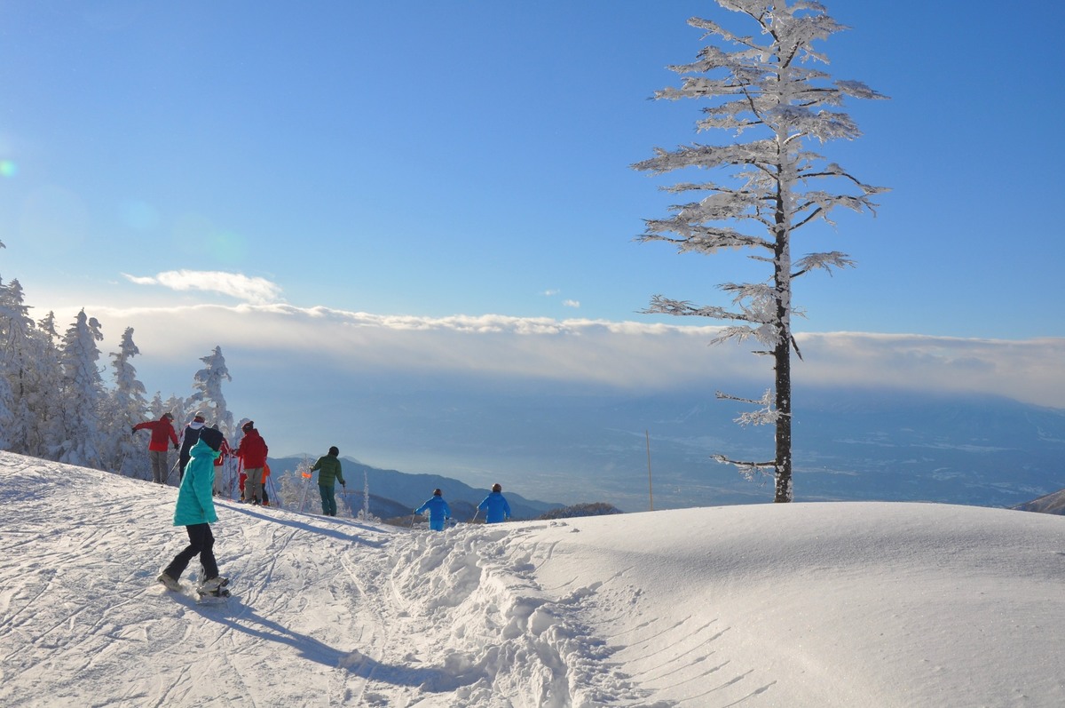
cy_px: 354
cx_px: 532
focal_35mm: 39
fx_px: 1152
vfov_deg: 34.1
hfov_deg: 49.6
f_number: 10
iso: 200
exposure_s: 1/400
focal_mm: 26
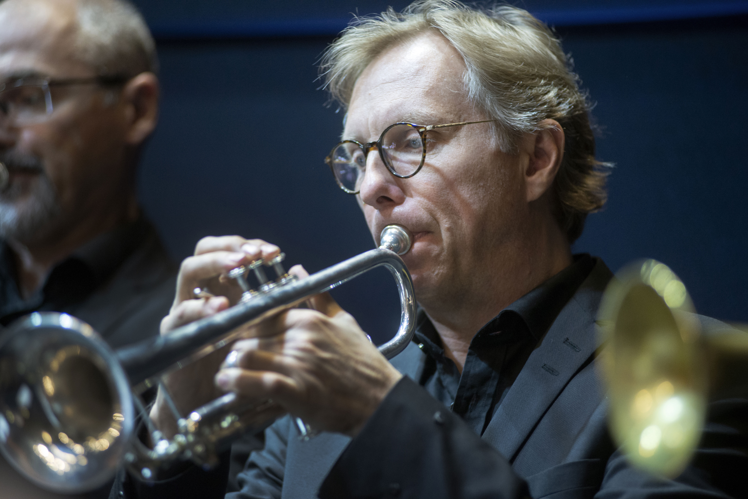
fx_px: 3222
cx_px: 374
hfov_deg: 13.2
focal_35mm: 155
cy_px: 250
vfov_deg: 8.9
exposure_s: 1/200
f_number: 2.8
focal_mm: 155
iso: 2000
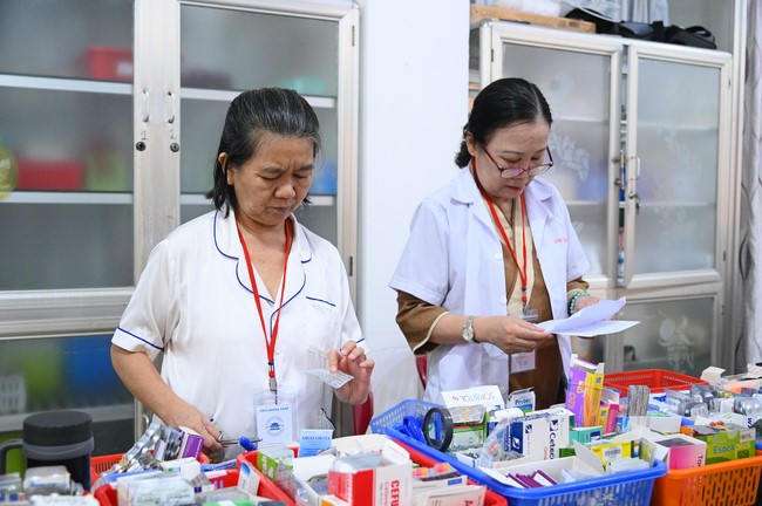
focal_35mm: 40
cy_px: 253
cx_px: 381
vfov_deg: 33.3
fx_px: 846
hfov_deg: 48.5
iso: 6400
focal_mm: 40
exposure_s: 1/200
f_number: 4
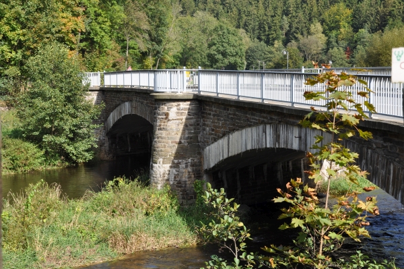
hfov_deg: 27.0
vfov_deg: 18.2
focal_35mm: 75
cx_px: 202
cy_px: 134
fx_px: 841
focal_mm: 50
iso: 200
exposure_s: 1/250
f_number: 8
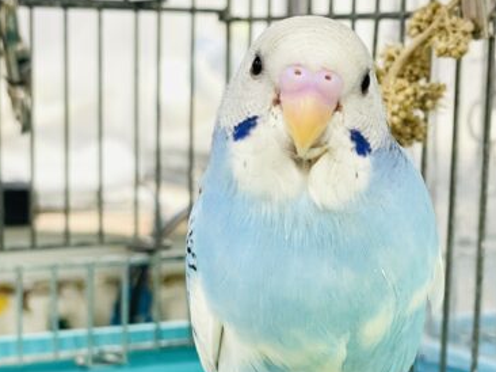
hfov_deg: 21.5
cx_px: 283
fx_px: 1303
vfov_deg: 16.2
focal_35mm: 91
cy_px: 257
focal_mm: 6
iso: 200
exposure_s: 1/99
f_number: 2
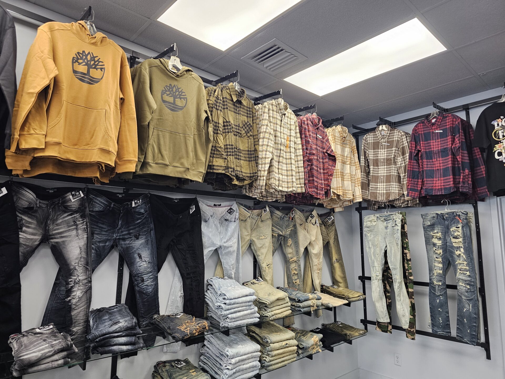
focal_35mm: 23
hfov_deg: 73.9
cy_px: 190
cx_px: 252
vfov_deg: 58.9
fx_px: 336
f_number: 1.7
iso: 160
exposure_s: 1/120
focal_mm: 6.3
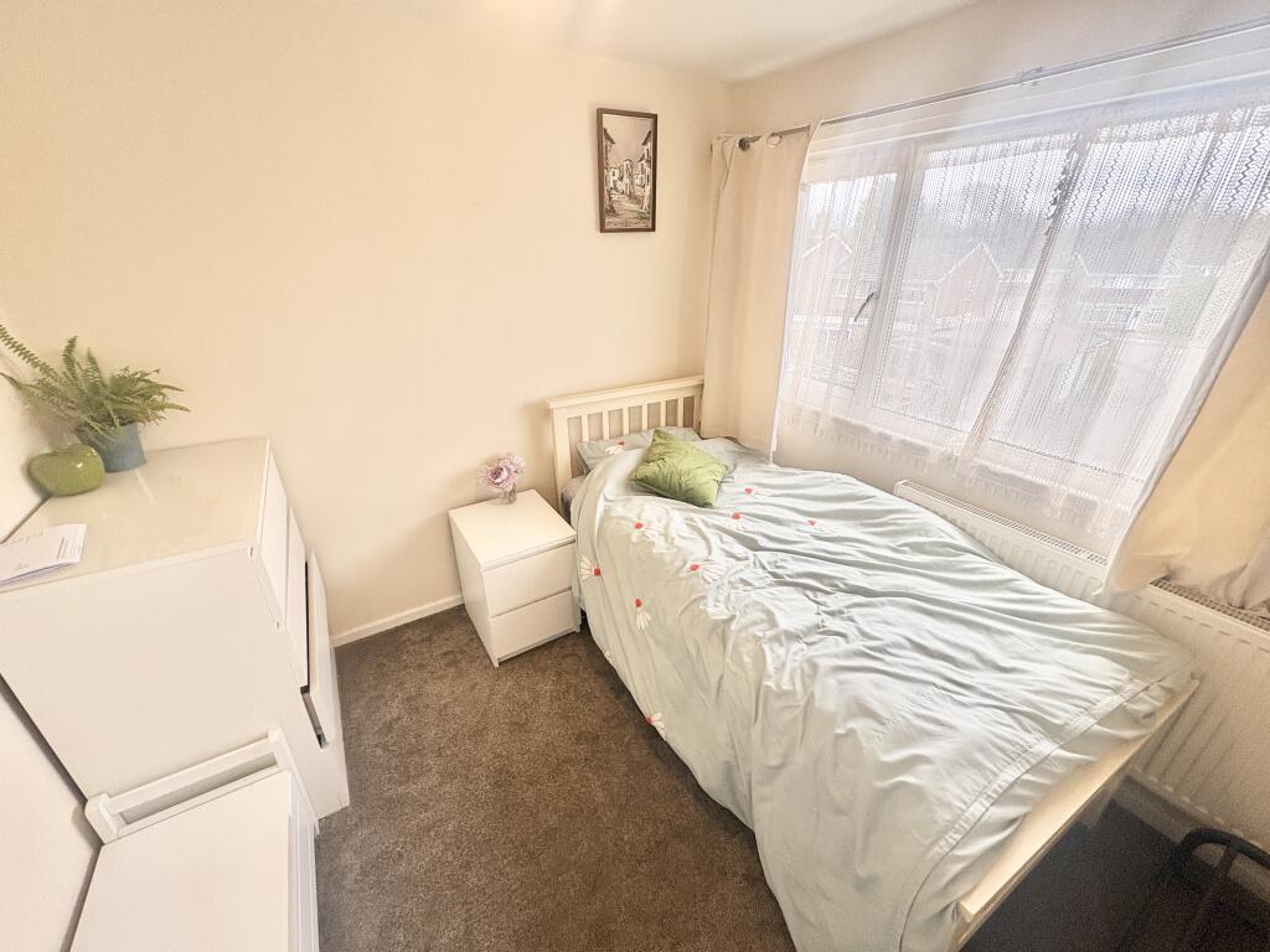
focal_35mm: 14
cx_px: 635
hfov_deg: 102.1
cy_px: 476
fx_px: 514
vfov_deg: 85.7
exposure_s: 1/99
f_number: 2.2
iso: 125
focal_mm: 2.22
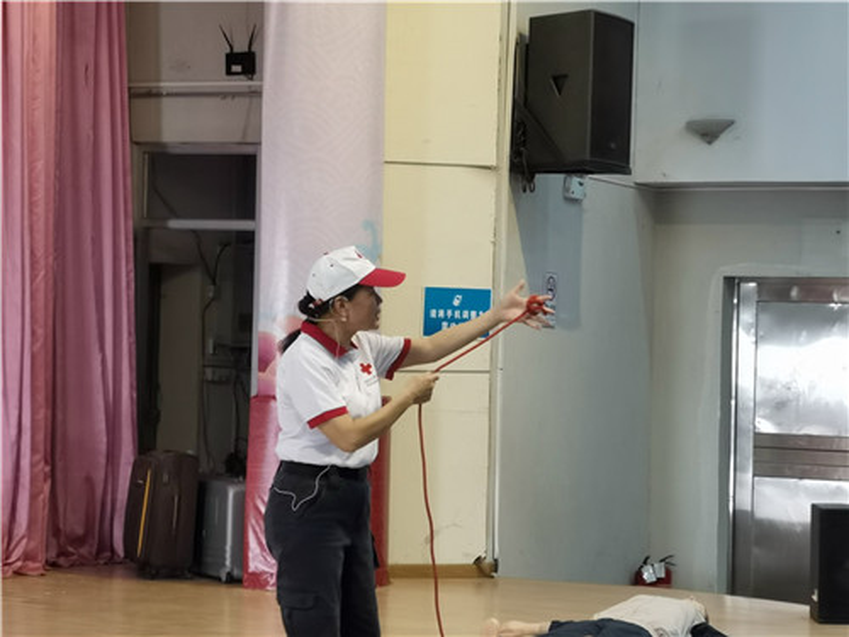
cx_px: 424
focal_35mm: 98
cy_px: 318
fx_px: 2404
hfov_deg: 20.0
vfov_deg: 15.1
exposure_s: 1/33.3
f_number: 2.4
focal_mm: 7.48
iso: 250
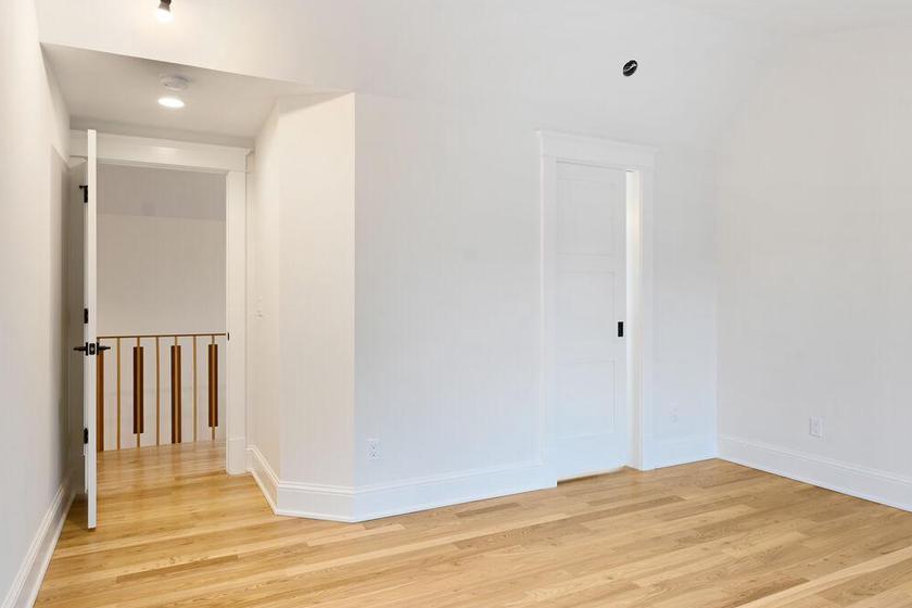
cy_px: 329
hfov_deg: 73.6
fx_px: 608
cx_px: 487
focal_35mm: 24
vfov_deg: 53.1
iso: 200
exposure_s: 1/4
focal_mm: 14
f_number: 9
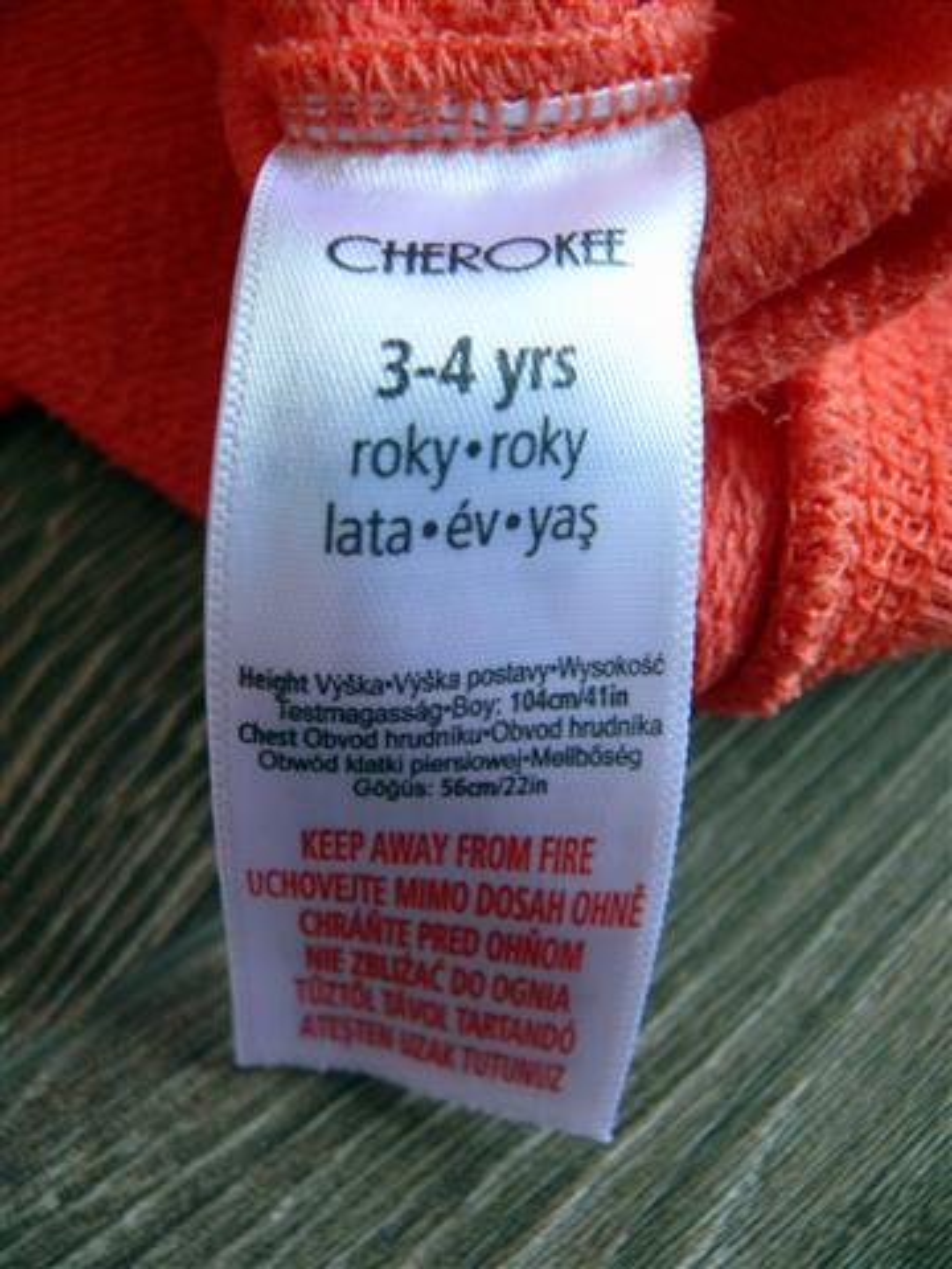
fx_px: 1283
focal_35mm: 35
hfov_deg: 40.7
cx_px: 476
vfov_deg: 52.6
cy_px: 634
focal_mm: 7.4
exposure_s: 1/30
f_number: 2.8
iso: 100
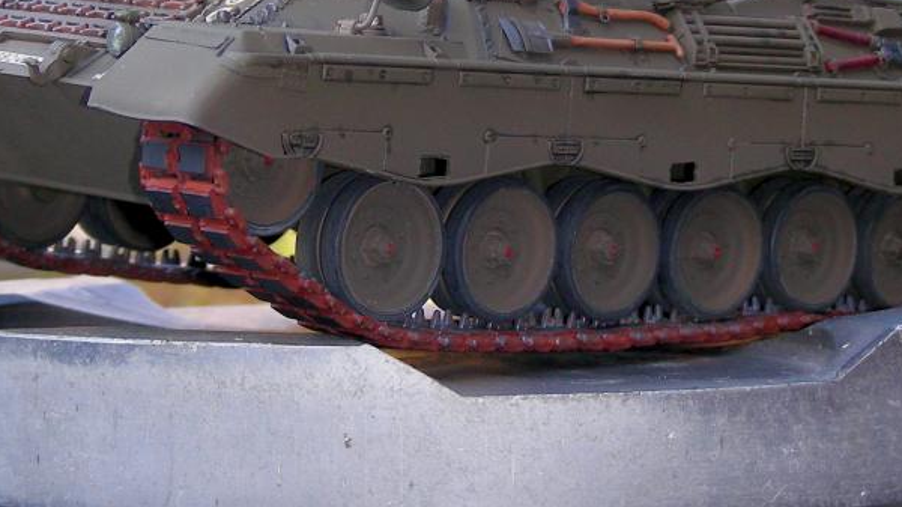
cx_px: 475
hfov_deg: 14.6
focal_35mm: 147
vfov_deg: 8.2
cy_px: 51
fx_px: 3515
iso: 50
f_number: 3.5
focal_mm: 13.2
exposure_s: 1/39.4
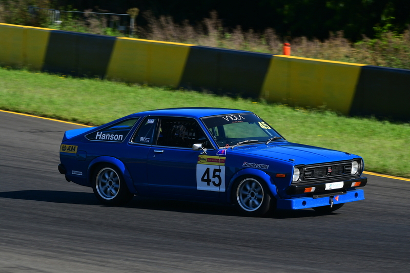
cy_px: 136
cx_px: 205
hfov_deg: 6.9
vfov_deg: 4.6
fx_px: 3416
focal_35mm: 300
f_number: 11
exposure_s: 1/320
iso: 250
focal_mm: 200
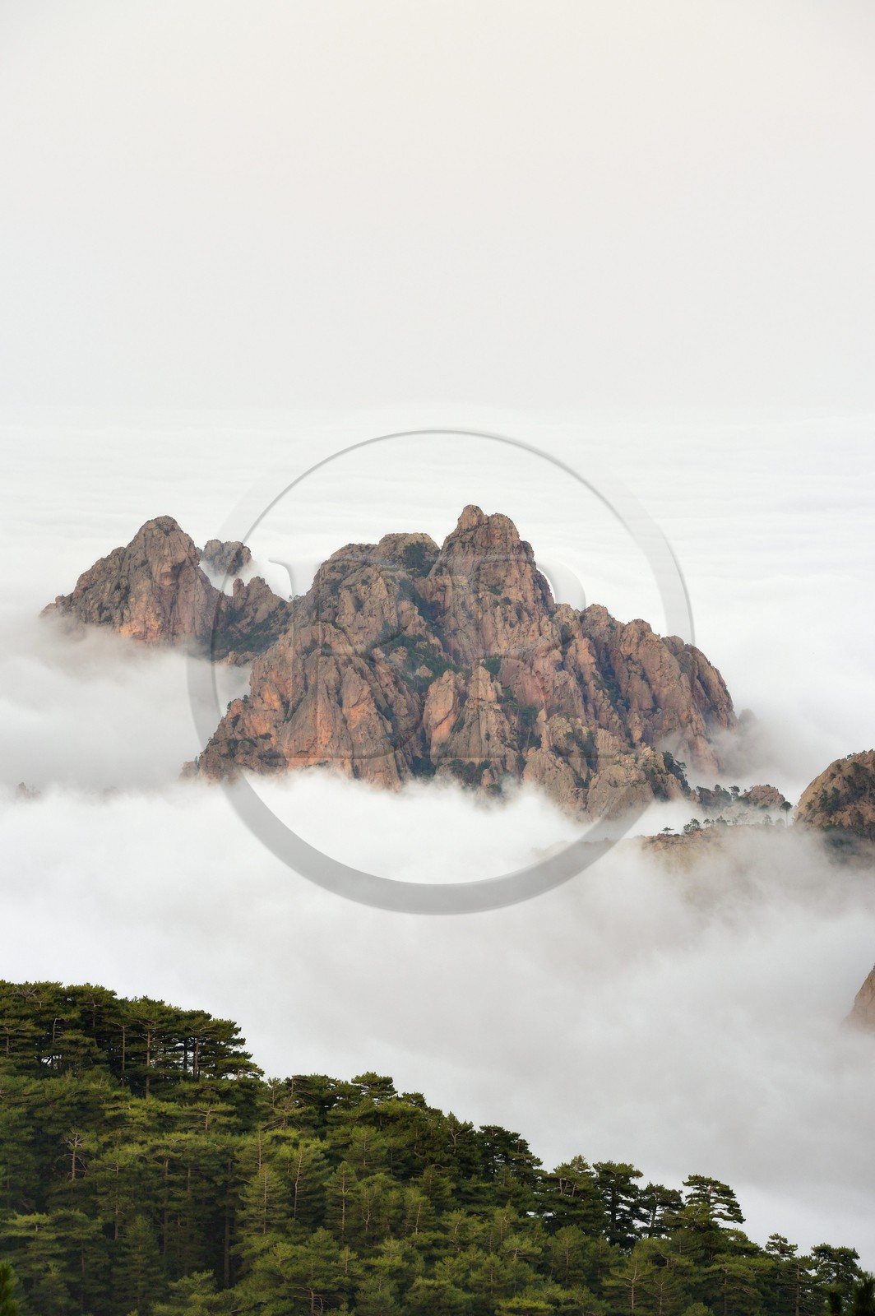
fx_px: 5113
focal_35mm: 140
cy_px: 658
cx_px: 438
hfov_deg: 9.8
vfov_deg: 14.7
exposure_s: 1/200
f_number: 8
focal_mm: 140
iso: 400
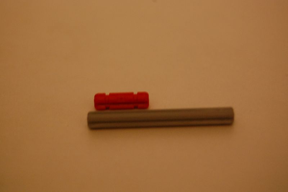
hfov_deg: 24.6
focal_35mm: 82
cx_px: 144
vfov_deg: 16.5
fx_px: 659
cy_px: 96
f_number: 5.6
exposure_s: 1/6
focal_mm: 55
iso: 1600
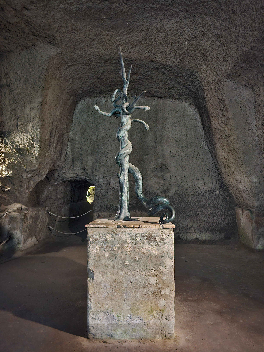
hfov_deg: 58.9
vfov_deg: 73.9
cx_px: 132
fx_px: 234
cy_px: 176
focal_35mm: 23
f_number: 1.7
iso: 1000
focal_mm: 6.3
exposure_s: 1/17
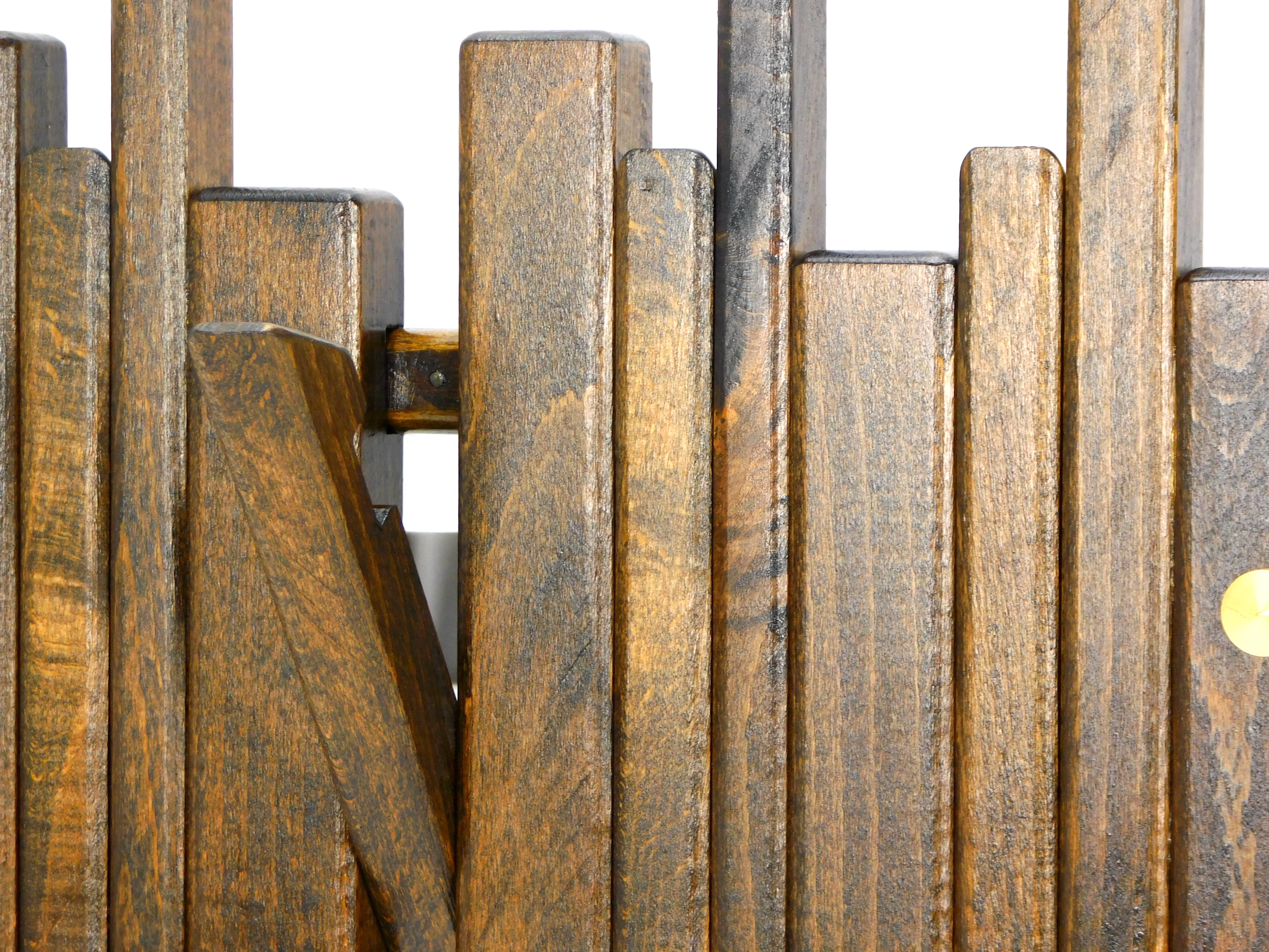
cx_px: 634
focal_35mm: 134
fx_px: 4912
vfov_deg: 11.1
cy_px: 476
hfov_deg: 14.7
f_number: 5
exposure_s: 1/40
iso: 125
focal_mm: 23.7
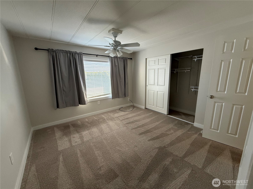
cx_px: 126
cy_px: 94
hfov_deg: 102.1
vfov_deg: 85.7
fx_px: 102
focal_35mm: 14
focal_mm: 2.22
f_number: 2.2
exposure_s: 1/99
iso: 200
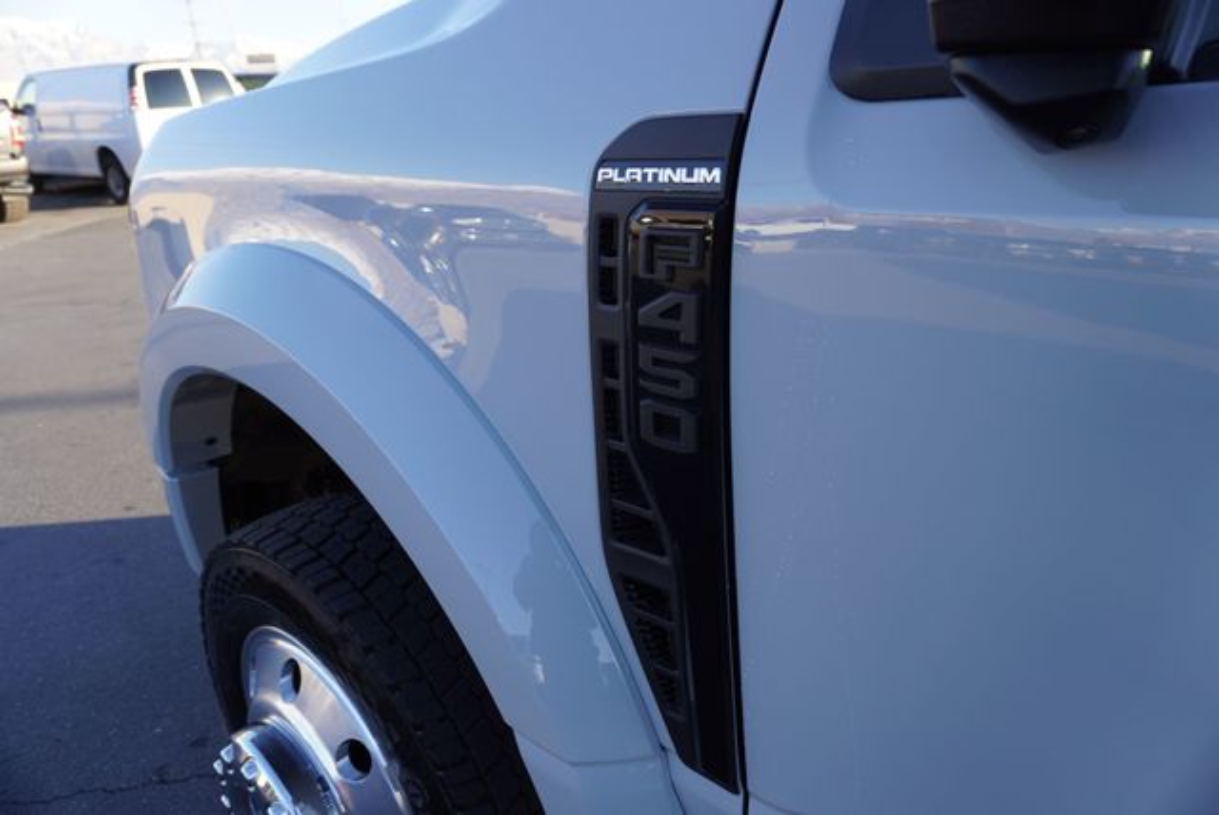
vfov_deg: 53.2
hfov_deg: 73.7
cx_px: 610
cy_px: 408
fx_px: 813
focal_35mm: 24
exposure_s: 1/160
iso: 100
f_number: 4
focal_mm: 16
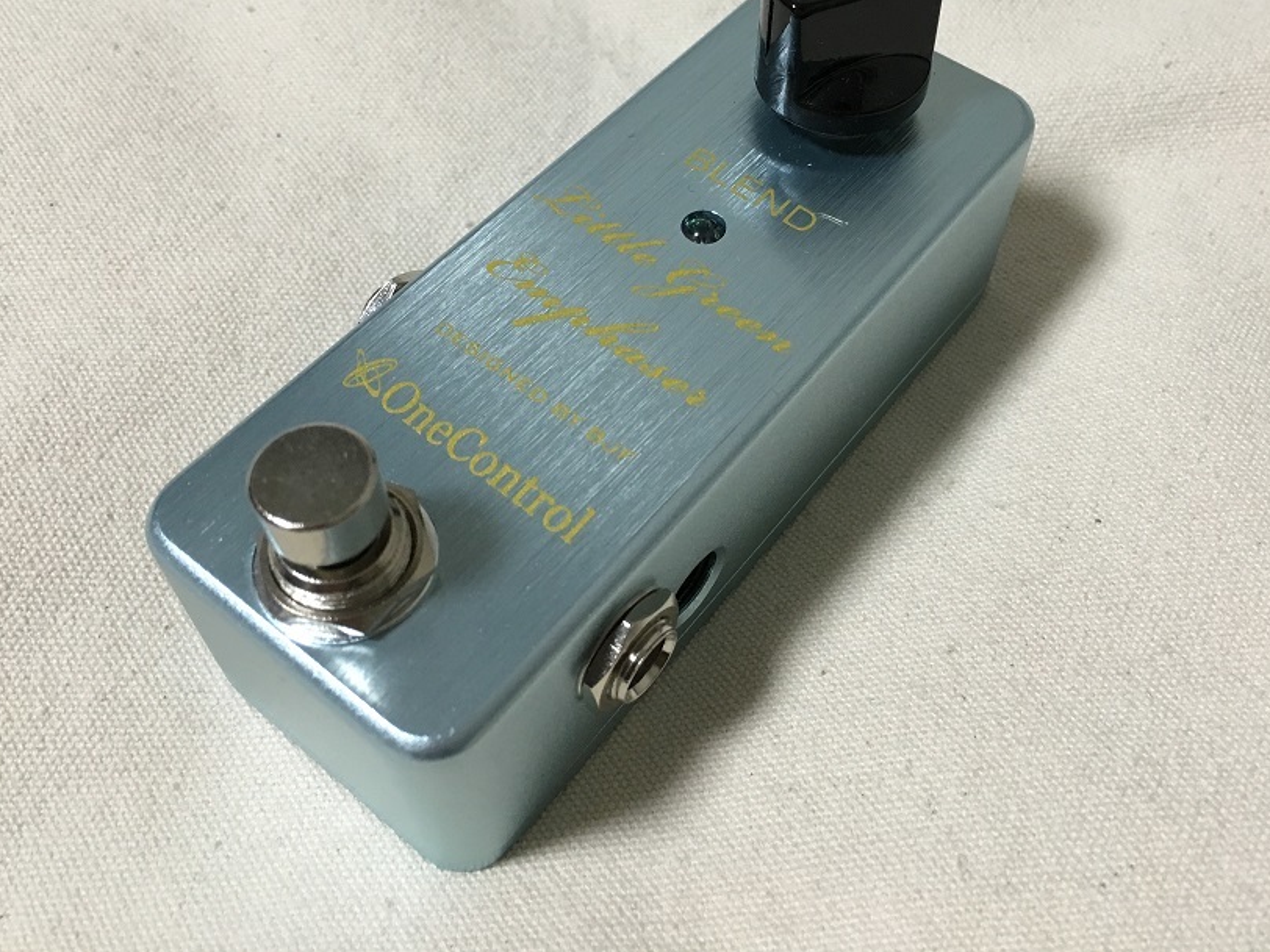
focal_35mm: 36
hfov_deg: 51.3
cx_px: 702
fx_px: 1321
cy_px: 364
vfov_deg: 39.4
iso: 125
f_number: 2.2
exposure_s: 1/33
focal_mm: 4.15
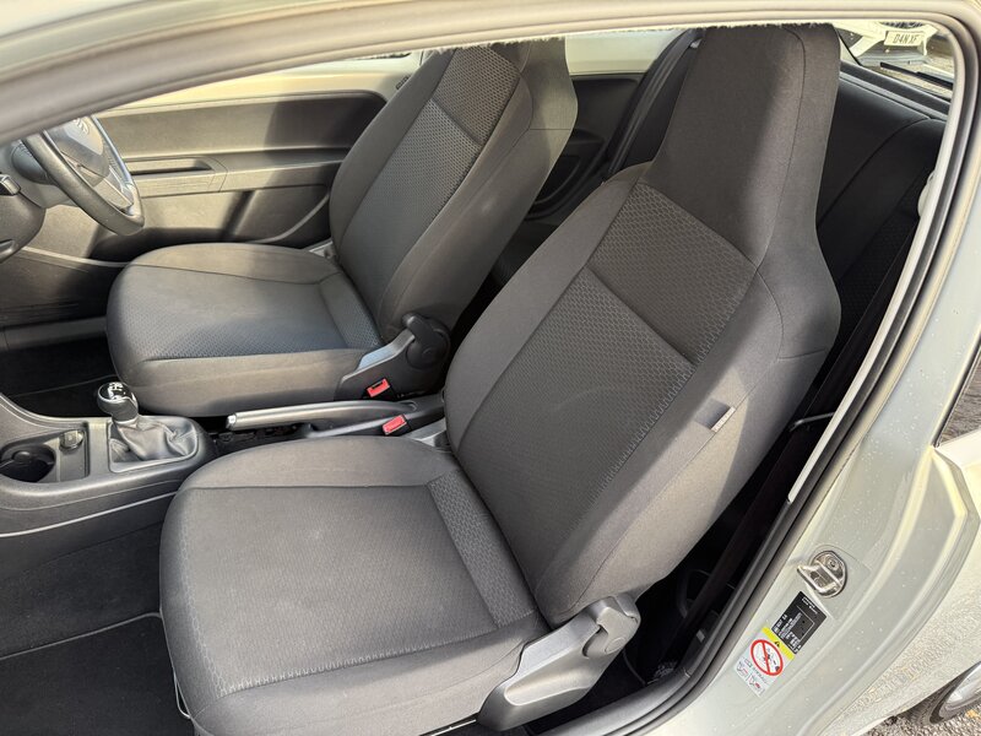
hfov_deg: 71.6
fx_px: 680
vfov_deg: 56.8
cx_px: 490
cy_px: 368
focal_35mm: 24
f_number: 1.78
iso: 200
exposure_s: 1/64
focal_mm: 6.76
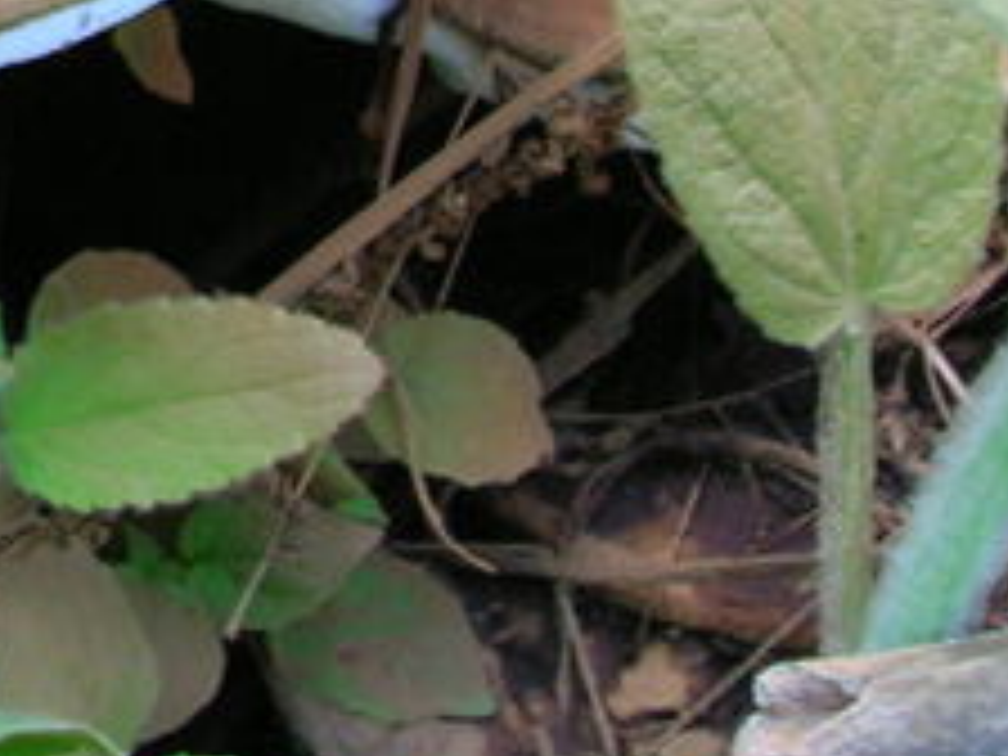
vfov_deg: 8.8
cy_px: -346
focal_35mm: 164
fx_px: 4776
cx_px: -670
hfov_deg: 11.4
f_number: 3.2
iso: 50
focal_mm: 7.7
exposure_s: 1/64.7
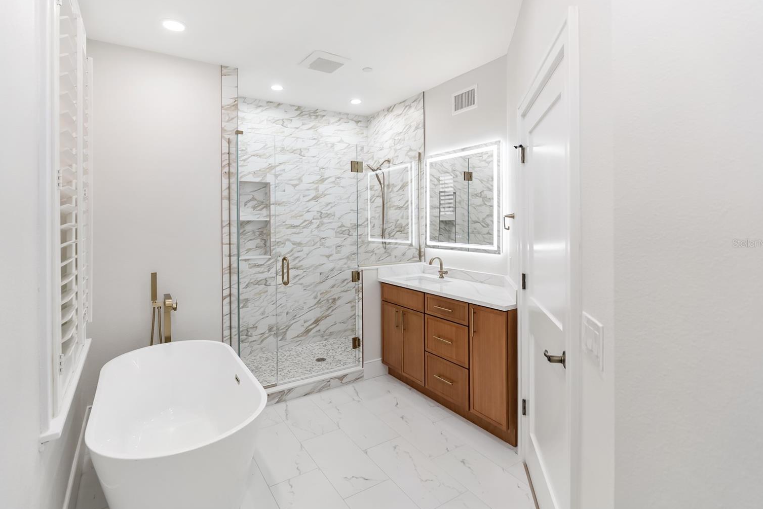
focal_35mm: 17
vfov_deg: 70.4
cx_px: 372
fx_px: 360
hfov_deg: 93.3
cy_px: 243
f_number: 2.8
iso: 160
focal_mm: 16
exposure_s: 1/125
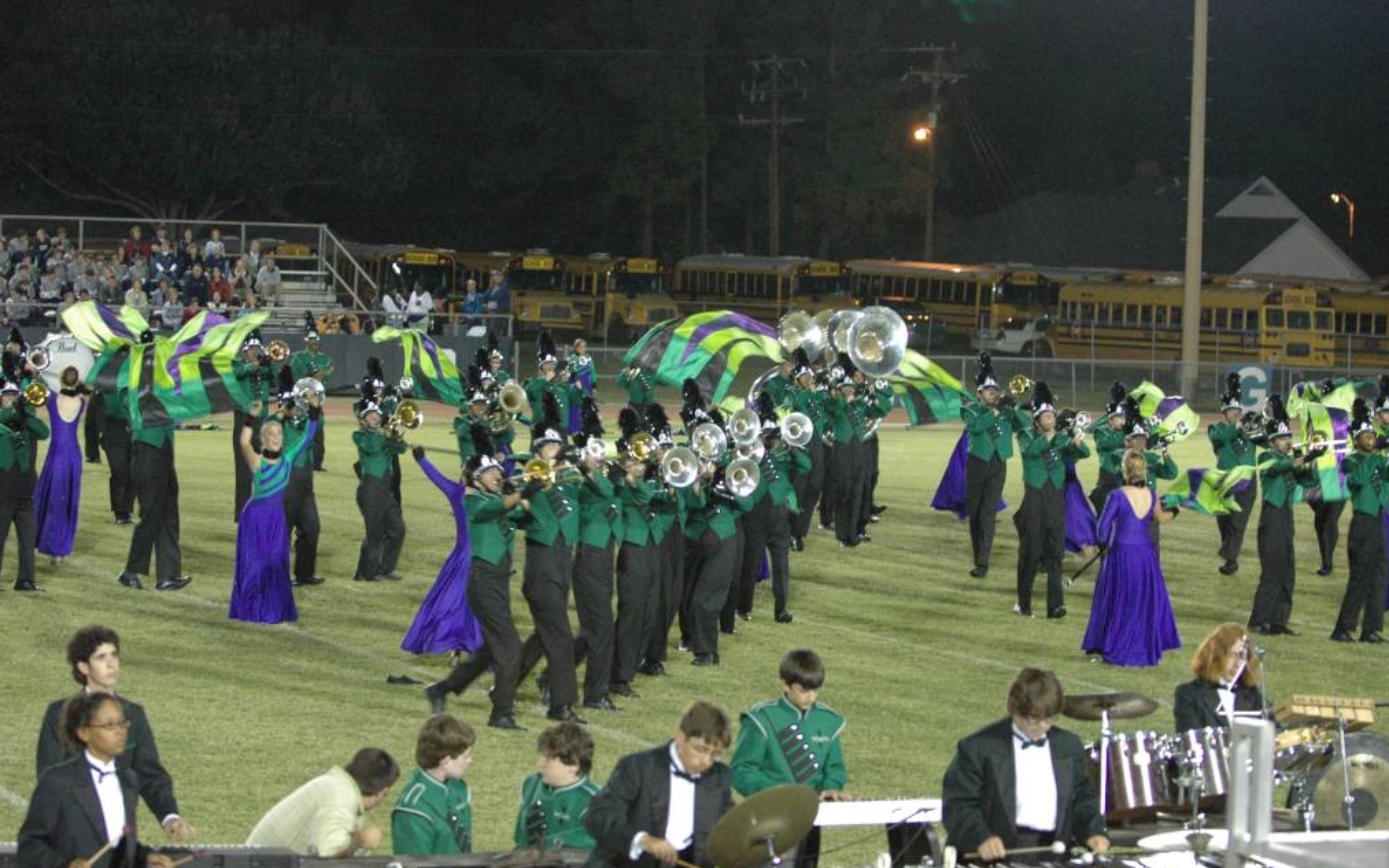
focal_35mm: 108
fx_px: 4088
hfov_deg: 19.3
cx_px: 697
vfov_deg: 12.1
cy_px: 410
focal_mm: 70
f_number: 2.8
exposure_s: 1/60
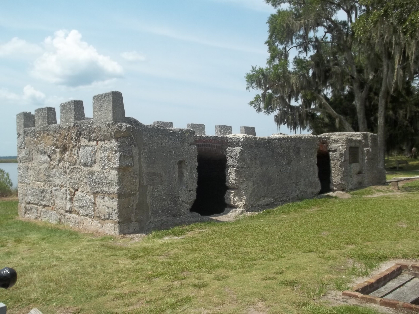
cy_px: 157
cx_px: 210
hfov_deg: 55.4
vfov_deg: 42.9
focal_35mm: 33
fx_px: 399
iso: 64
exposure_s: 1/200
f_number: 8
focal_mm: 5.9
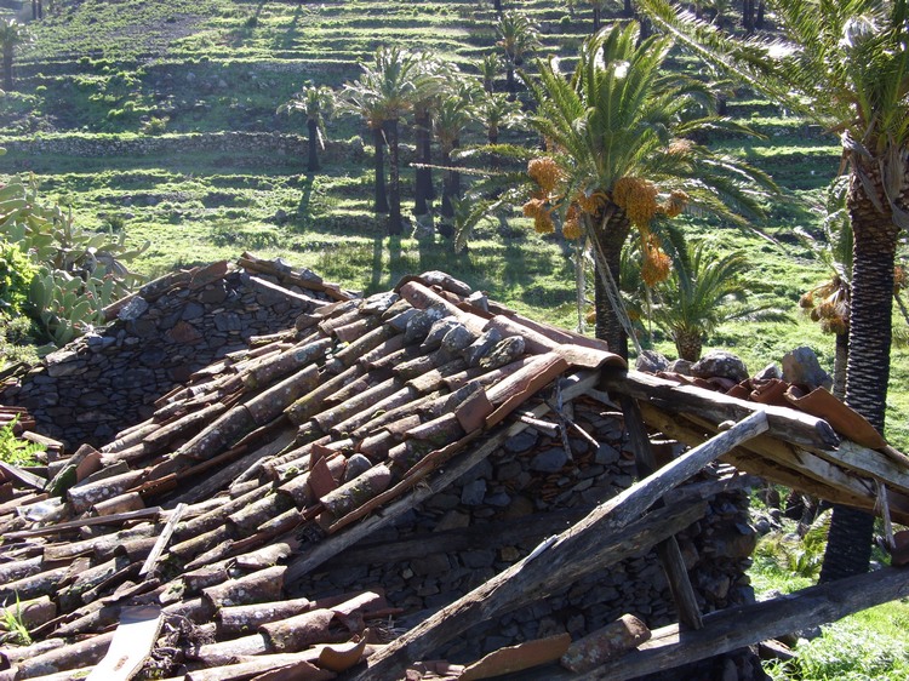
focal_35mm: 38
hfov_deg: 49.0
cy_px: 340
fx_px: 998
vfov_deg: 37.7
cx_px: 454
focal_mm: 6.3
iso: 50
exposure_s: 1/218
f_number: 2.8
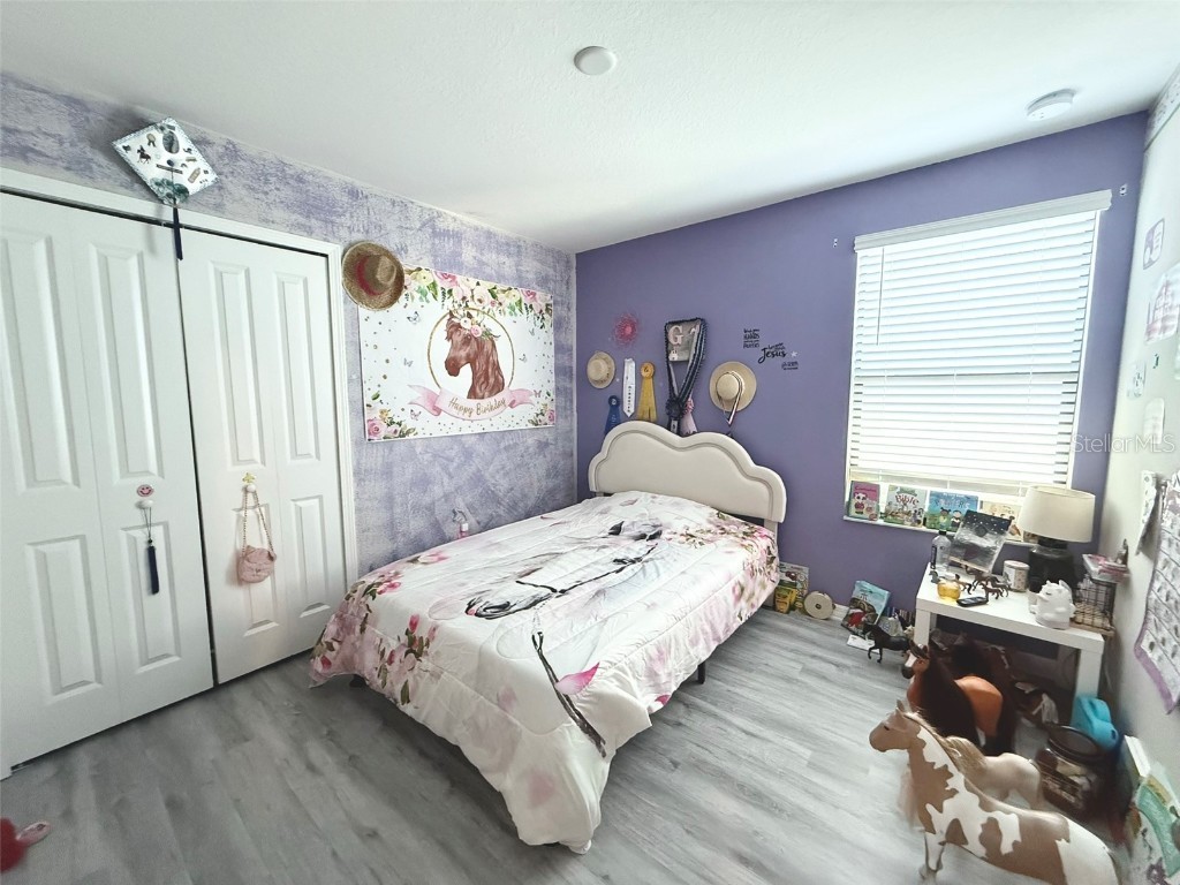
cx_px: 590
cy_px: 442
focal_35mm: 14
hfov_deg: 102.1
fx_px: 477
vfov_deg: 85.7
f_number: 2.2
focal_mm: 2.22
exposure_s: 1/60
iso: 640
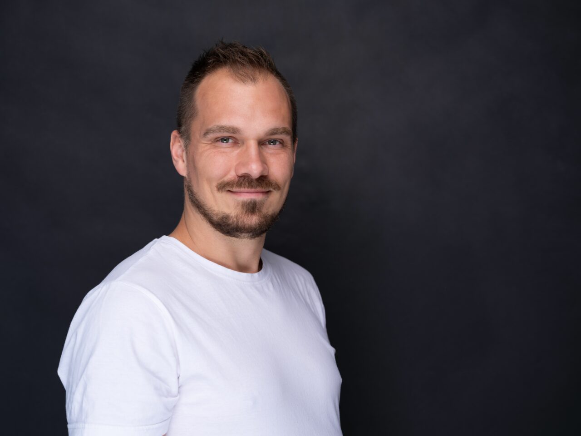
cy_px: 218
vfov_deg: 23.3
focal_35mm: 63
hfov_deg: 30.7
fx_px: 1057
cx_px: 290
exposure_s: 1/100
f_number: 5
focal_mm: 80
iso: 100
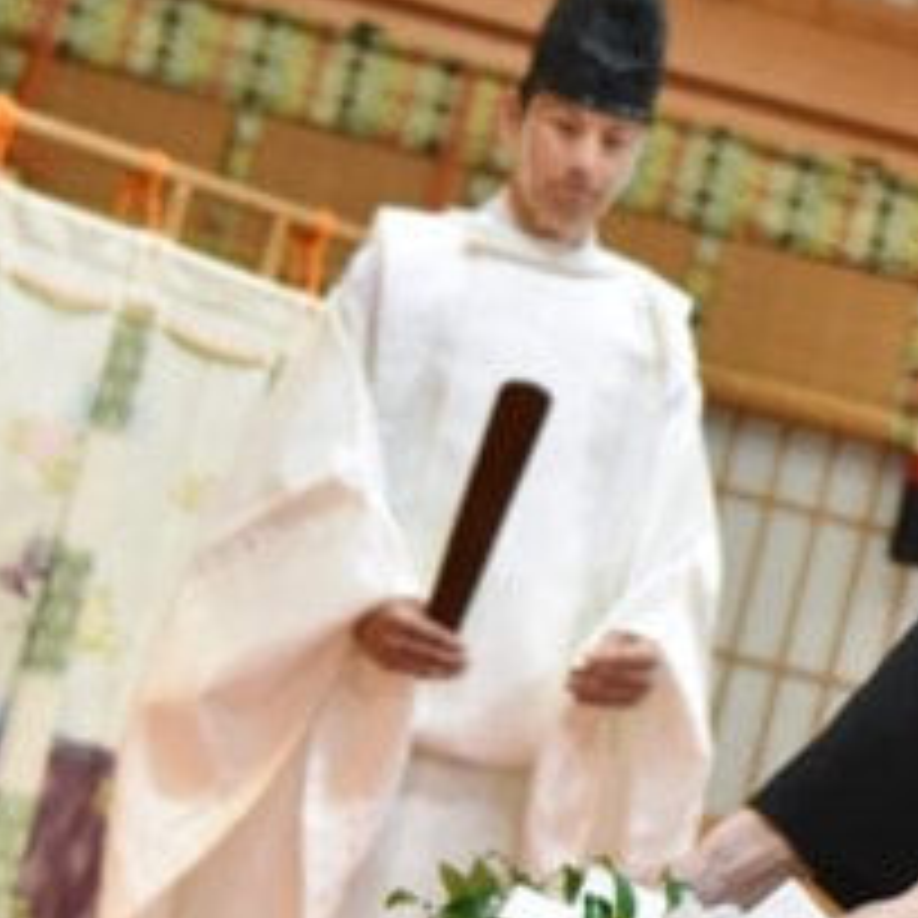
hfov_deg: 12.6
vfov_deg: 12.7
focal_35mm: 137
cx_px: 904
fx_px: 4110
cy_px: 398
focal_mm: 45
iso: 4000
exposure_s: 1/50
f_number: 5
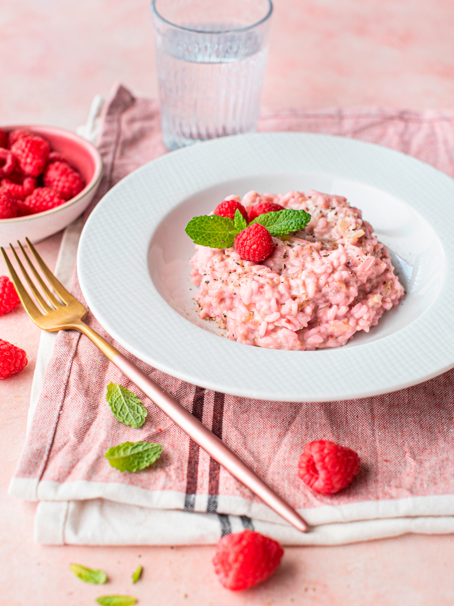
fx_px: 979
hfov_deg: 26.1
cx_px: 230
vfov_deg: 34.3
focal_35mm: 56
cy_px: 318
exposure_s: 1/100
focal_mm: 50
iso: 160
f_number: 4.5
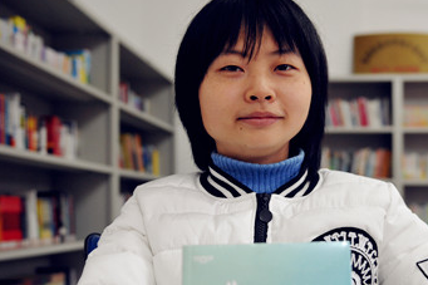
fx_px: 594
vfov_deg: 26.9
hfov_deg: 39.3
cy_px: 183
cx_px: 272
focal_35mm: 50
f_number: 2.8
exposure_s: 1/80
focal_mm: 31
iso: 1000
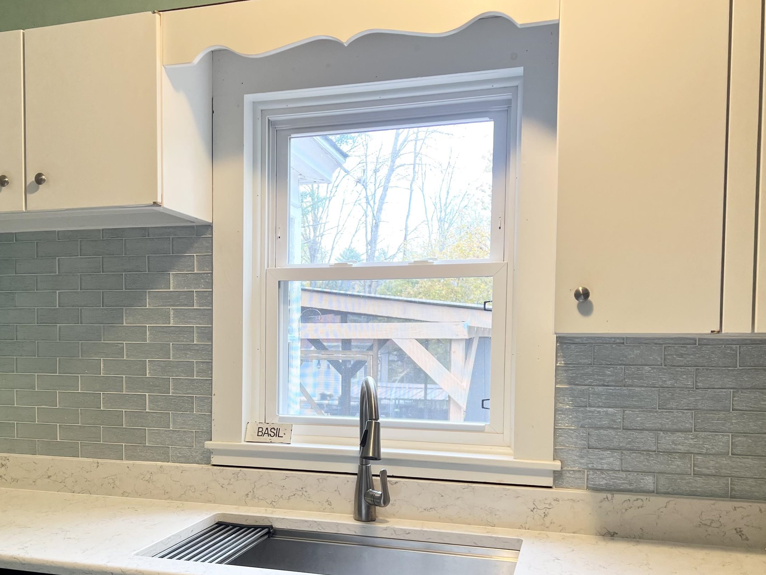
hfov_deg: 49.7
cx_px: 292
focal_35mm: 37
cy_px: 373
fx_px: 819
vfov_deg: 38.3
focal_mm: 5.7
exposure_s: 1/120
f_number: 1.5
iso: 80
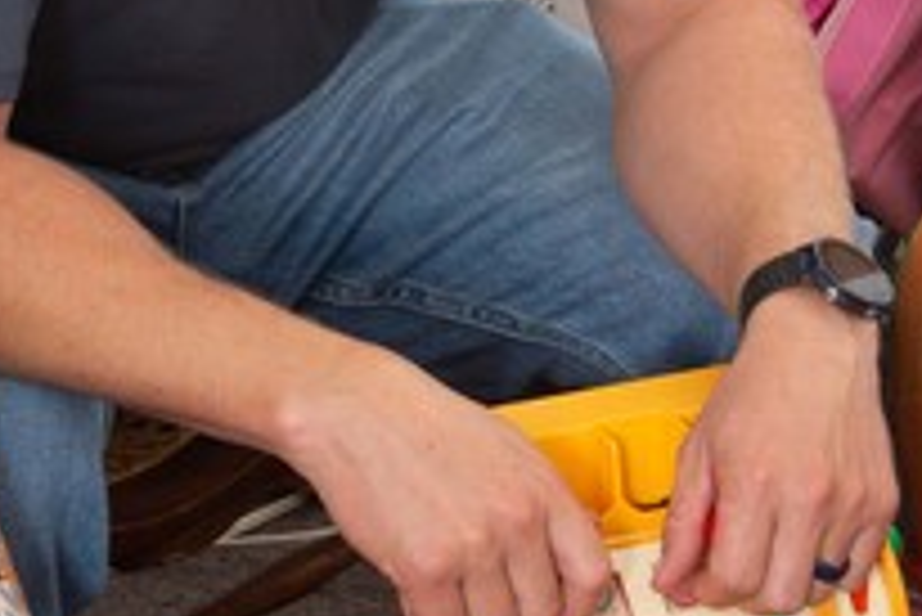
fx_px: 4203
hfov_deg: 12.5
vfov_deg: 8.4
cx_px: 378
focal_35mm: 164
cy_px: 139
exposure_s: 1/100
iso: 200
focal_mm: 42
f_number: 14
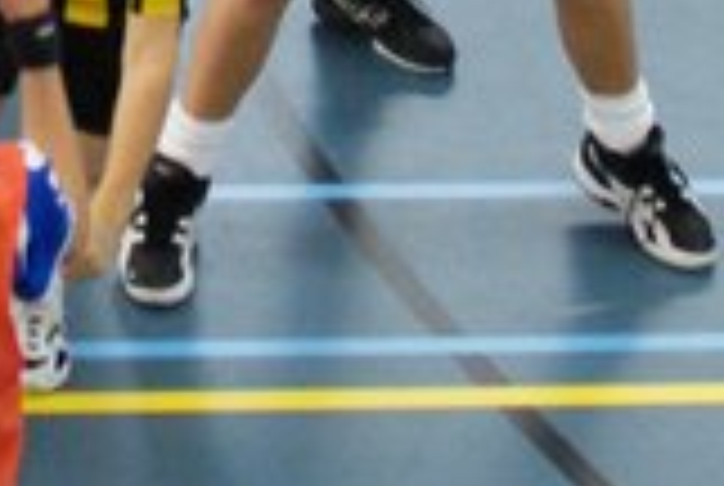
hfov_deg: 6.6
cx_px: 88
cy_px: -1125
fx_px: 6286
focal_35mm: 312
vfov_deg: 4.2
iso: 800
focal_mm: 28
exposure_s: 1/200
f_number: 3.2
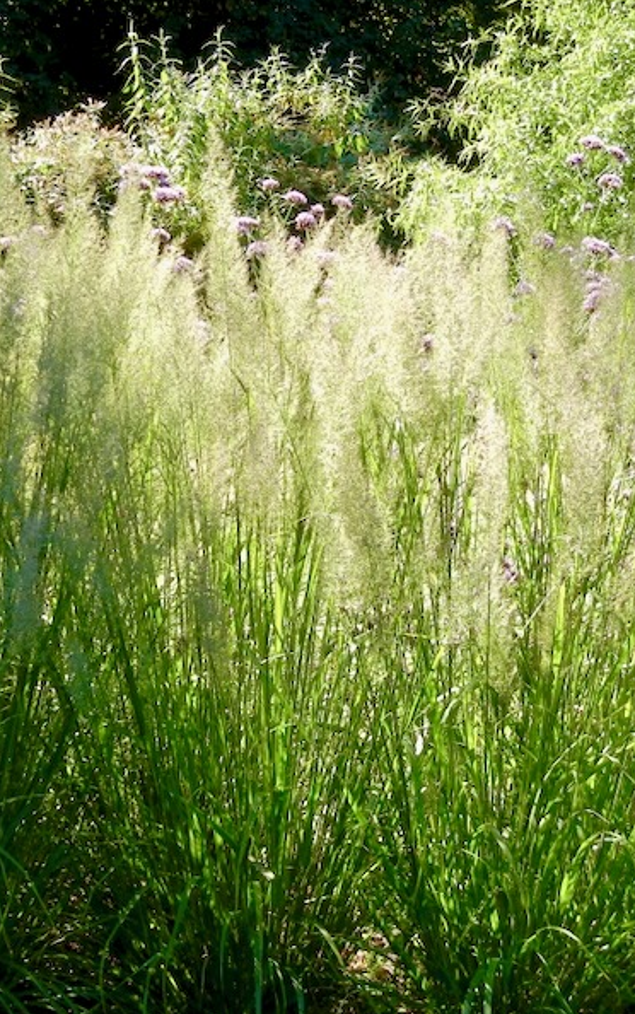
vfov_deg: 21.4
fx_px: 2682
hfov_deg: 13.5
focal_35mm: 97
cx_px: 201
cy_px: 510
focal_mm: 12.2
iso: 160
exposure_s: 1/197
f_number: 4.1
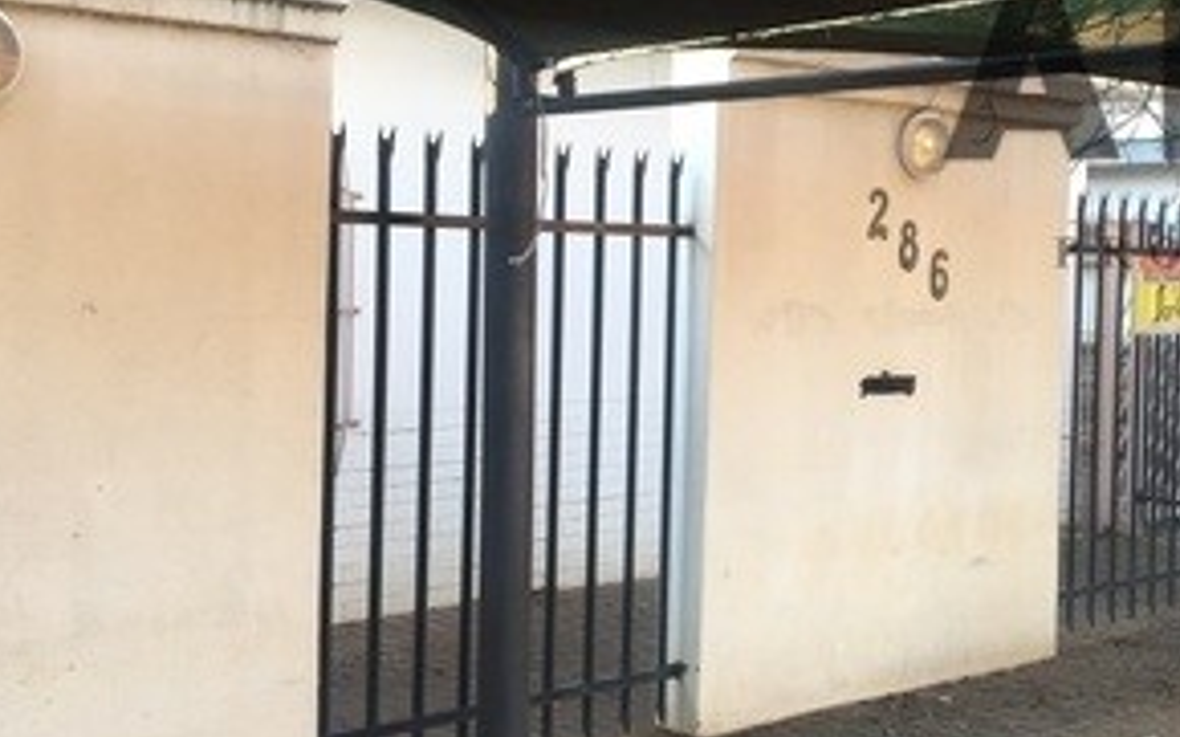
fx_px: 1704
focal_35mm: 53
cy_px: 299
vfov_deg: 24.4
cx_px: 854
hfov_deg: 37.5
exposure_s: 1/100
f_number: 2.2
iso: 40
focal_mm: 4.15
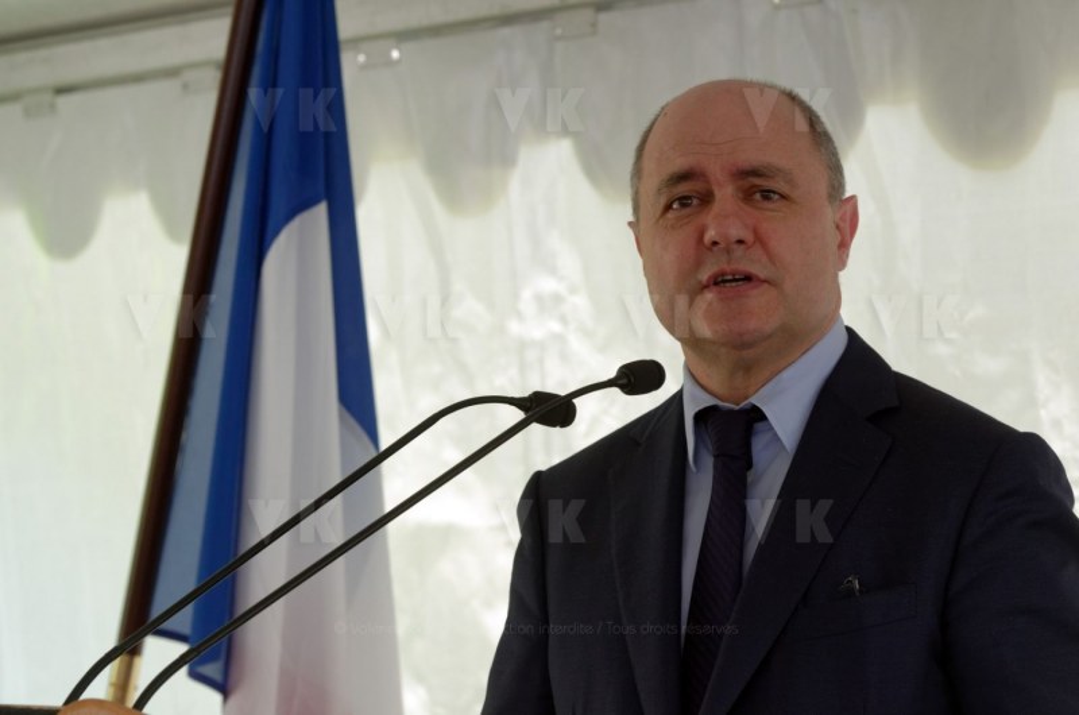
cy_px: 358
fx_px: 4711
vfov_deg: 8.7
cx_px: 540
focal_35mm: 158
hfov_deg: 13.1
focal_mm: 105
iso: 800
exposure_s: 1/160
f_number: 5.6
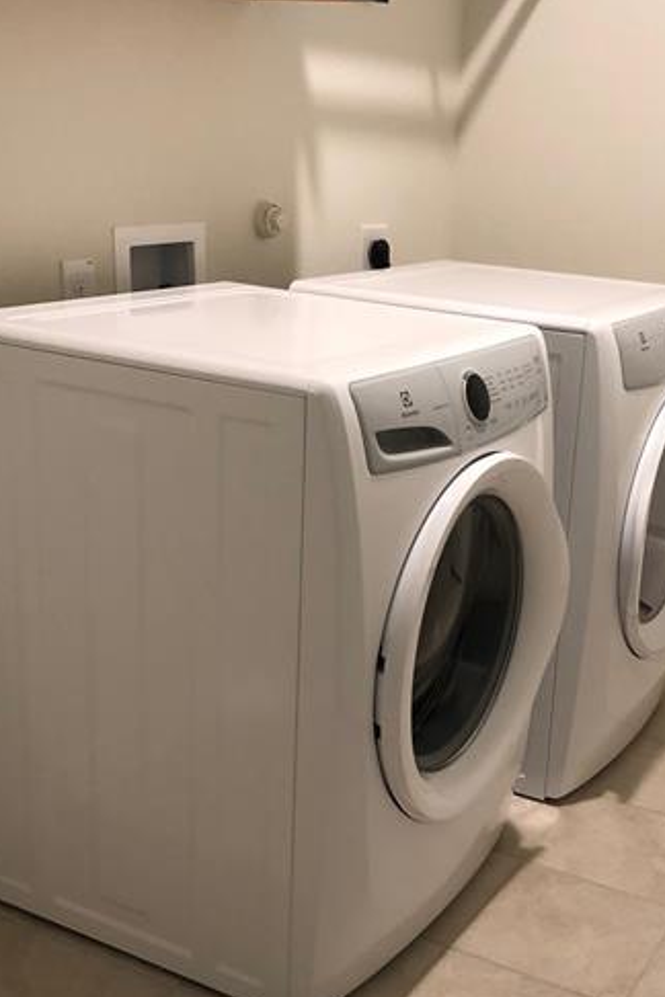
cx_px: 478
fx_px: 1274
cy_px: 548
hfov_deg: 28.9
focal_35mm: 46
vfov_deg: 42.7
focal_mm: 3.99
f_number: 1.8
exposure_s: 1/15
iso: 50
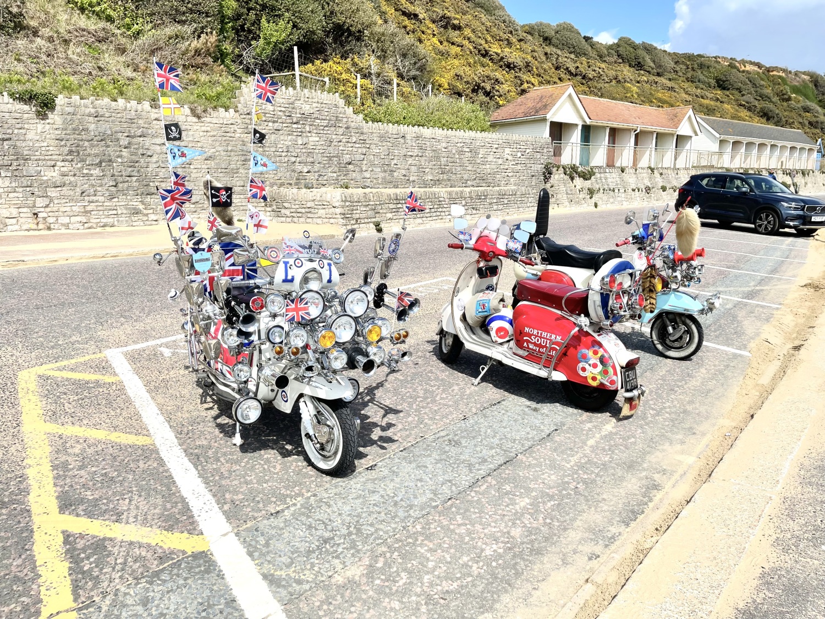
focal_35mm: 26
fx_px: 620
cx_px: 412
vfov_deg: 53.1
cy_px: 310
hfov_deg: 67.3
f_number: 1.6
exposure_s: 1/5917
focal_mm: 5.1
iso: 32
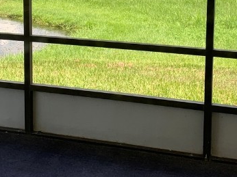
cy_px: 3
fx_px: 527
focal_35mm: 77
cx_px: 97
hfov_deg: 25.3
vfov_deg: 18.6
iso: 25
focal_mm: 4.25
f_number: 1.8
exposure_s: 1/420
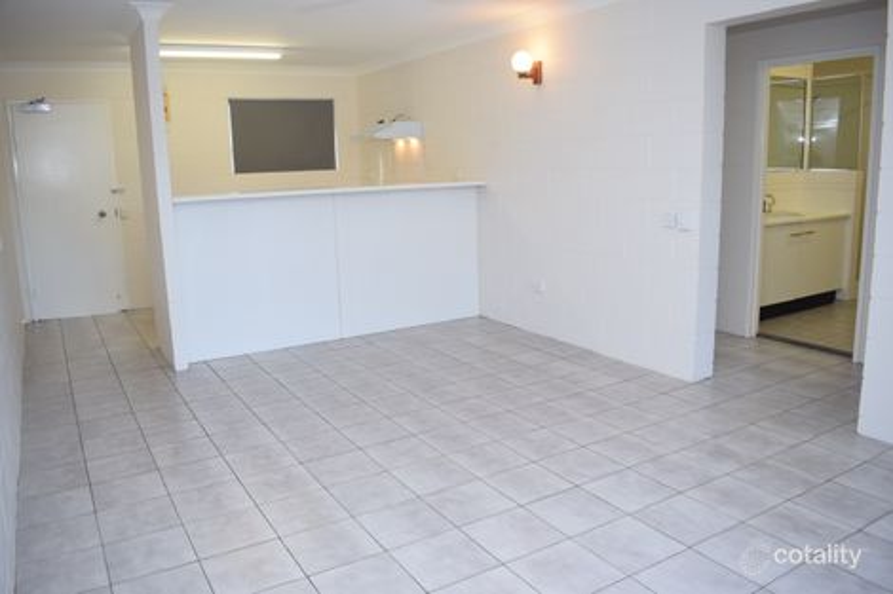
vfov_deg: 47.9
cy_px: 297
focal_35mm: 27
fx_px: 669
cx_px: 446
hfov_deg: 67.4
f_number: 4.5
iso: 400
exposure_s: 1/80
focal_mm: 18
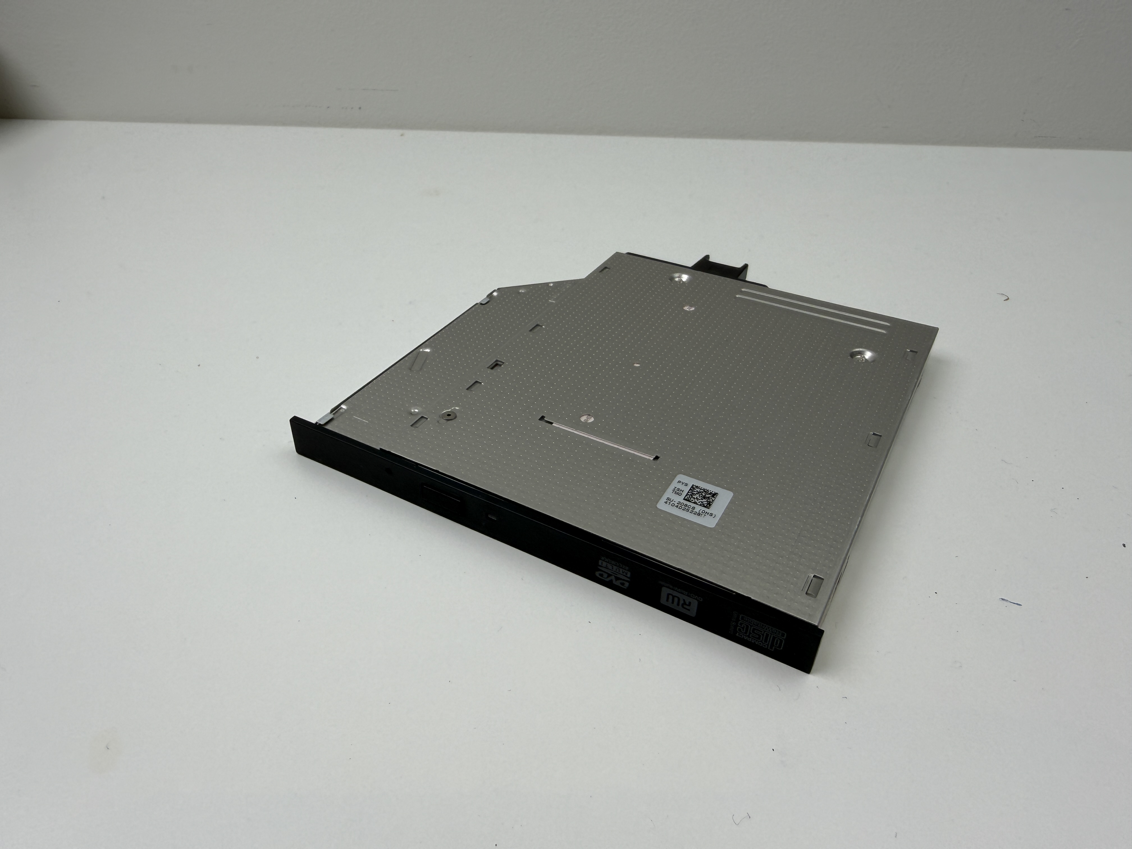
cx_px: 566
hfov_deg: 71.6
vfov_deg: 56.8
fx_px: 785
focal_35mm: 24
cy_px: 424
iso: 50
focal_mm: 2.22
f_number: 2.2
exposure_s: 1/384
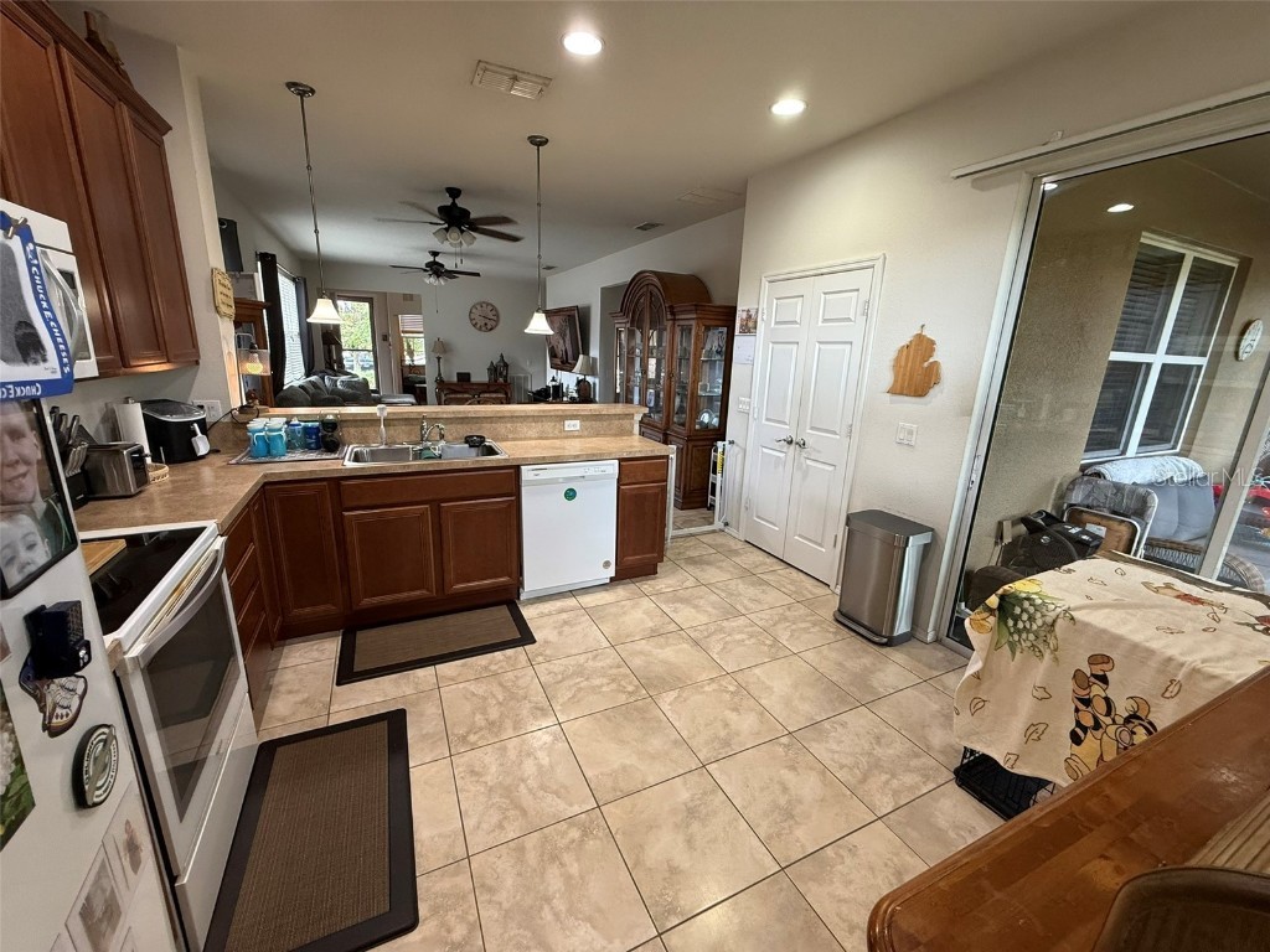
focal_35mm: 14
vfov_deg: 85.7
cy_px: 476
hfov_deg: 102.1
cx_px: 635
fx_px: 514
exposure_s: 1/60
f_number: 2.2
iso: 200
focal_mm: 2.22
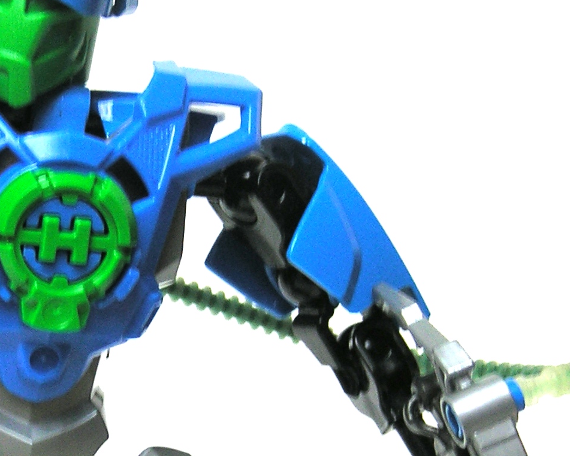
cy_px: 386
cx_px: 56
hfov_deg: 15.3
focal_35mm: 124
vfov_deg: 12.4
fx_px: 2092
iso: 50
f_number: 3.1
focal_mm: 9.3
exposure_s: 1/8.4
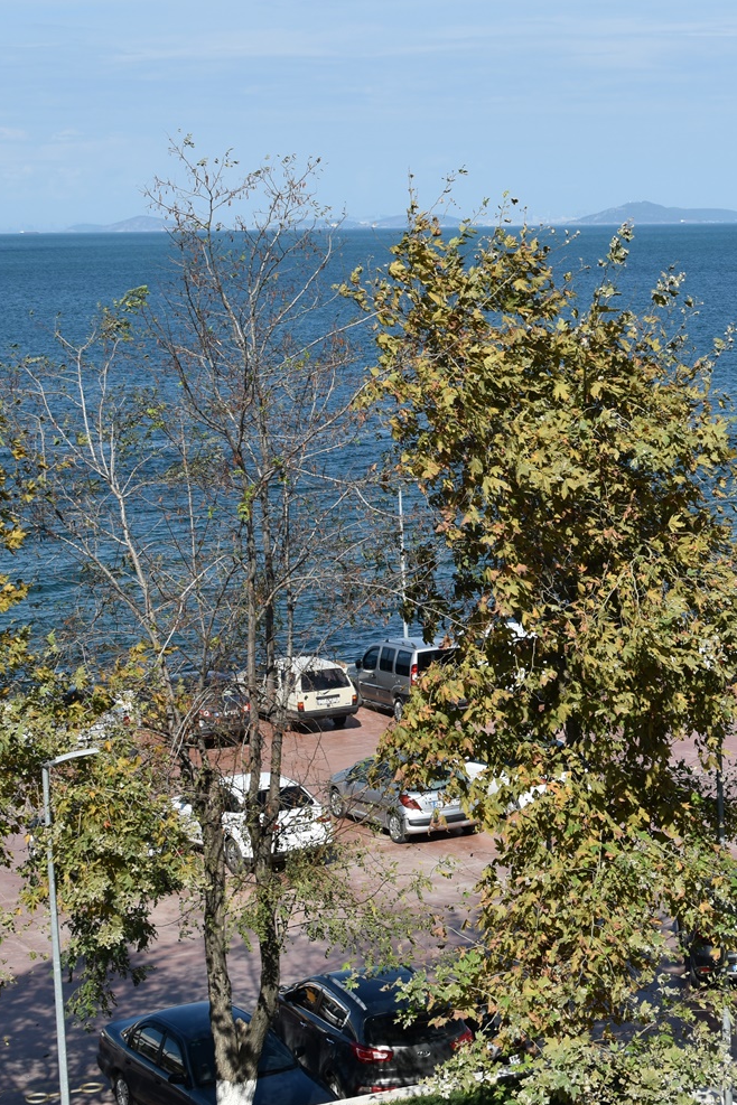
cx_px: 614
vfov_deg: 25.4
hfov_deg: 16.9
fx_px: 2449
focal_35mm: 80
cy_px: 549
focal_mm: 35
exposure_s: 1/320
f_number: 8
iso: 100
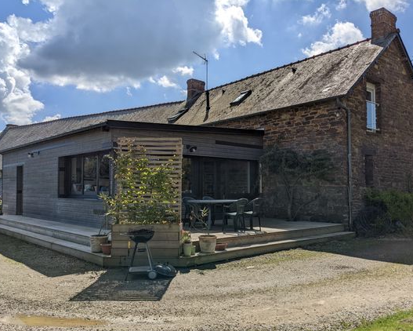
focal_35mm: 30
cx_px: 225
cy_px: 175
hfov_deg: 58.7
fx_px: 367
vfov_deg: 48.5
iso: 58
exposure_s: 1/7812
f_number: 1.73
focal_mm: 4.38
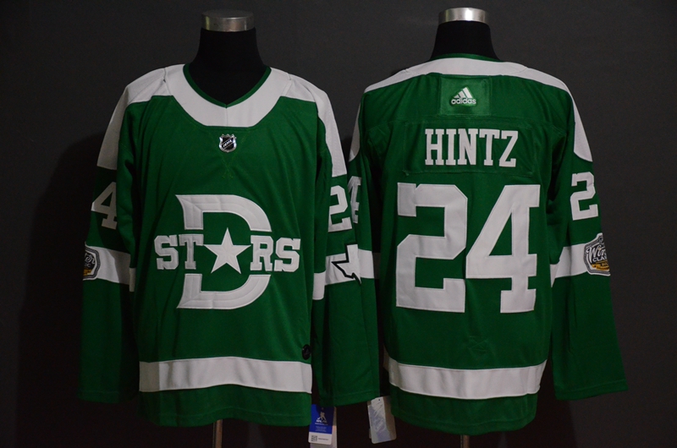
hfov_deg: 22.7
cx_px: 338
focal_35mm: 90
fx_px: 1689
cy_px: 224
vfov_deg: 15.1
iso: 4000
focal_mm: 60
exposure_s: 1/50
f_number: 5
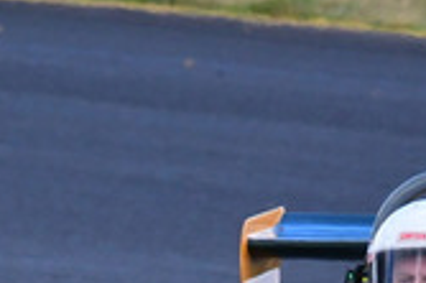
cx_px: 278
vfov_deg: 0.4
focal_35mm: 3598
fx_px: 42534
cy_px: 303
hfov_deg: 0.6
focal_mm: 500
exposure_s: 1/640
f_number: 11
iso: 1000
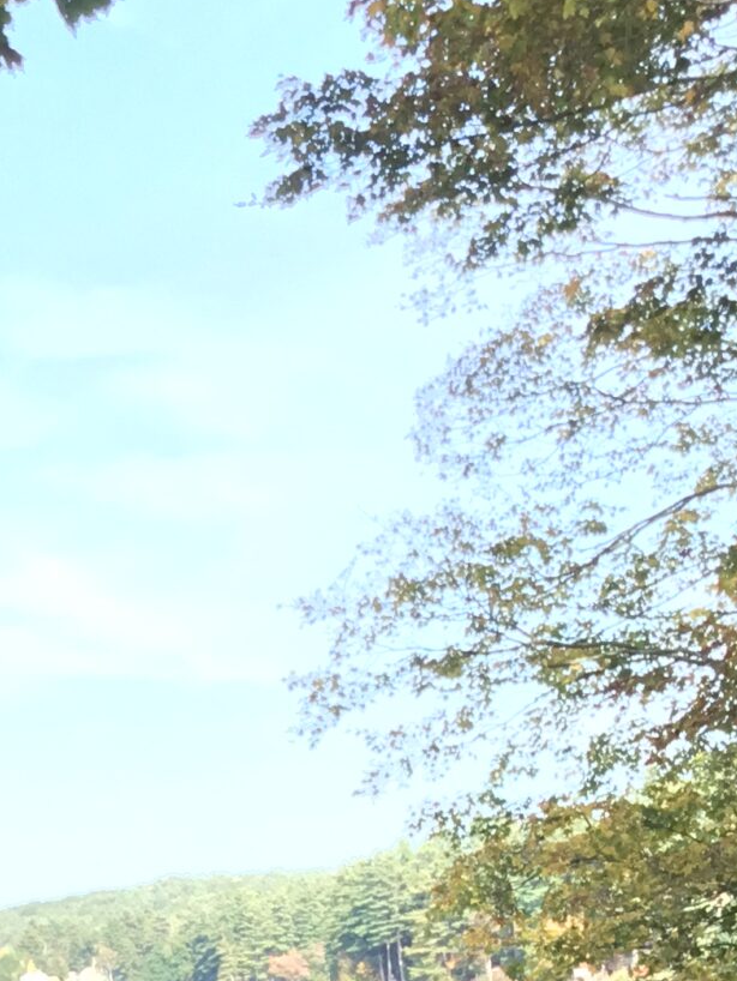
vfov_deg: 18.2
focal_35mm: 97
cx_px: -211
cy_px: 1422
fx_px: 2752
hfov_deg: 14.6
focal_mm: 3.3
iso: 25
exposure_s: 1/133
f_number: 2.4
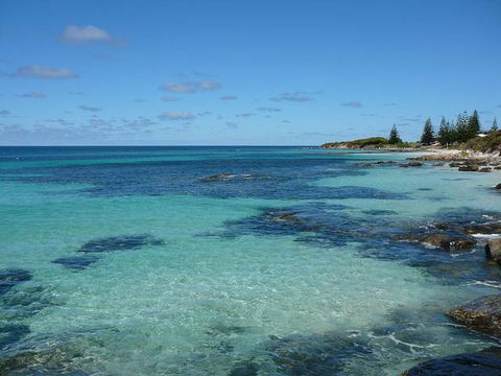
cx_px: 250
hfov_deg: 52.6
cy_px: 188
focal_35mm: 35
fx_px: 507
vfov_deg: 40.7
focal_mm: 5.2
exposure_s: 1/800
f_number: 5
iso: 80
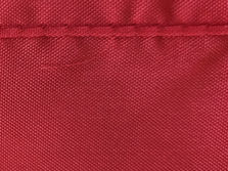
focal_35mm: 67
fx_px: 441
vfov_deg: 21.9
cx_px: -69
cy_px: 93
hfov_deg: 25.1
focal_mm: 5.4
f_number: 1.8
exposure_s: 1/100
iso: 640
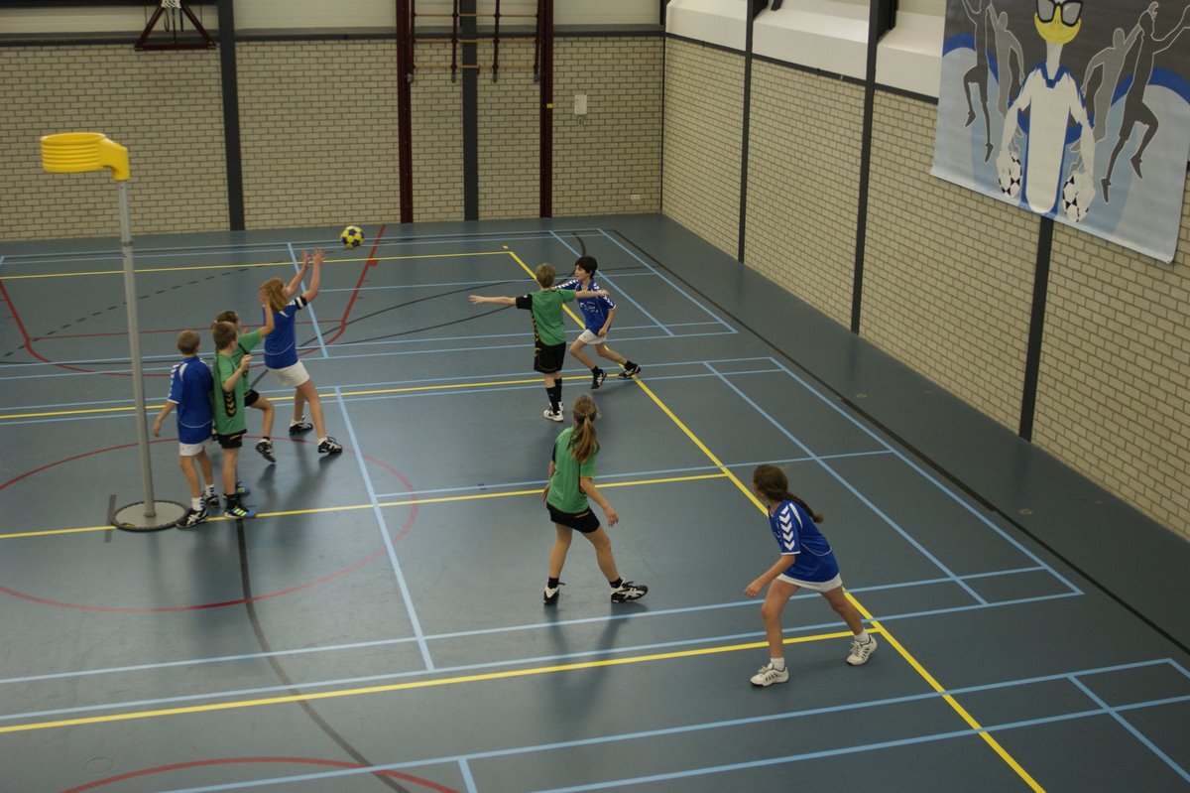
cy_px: 396
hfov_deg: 46.4
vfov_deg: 31.9
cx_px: 595
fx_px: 1388
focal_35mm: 42
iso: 400
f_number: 2.8
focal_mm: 28
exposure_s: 1/200
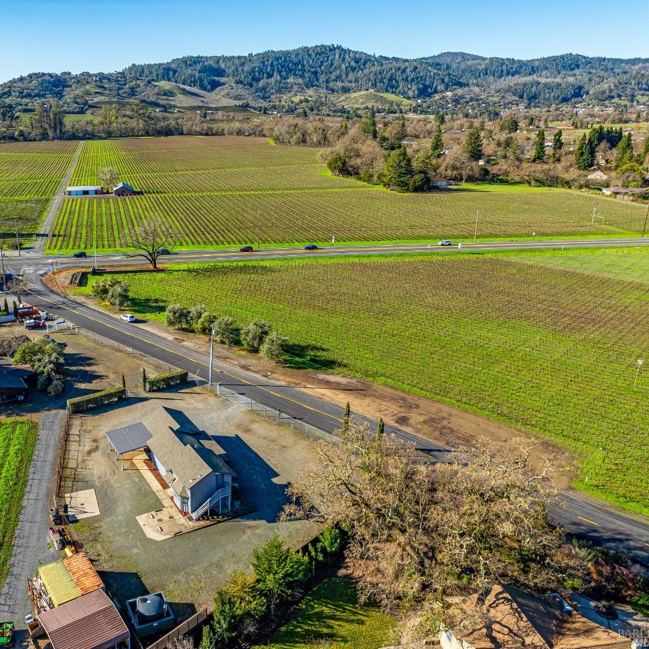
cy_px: 323
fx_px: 615
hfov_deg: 54.6
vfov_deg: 55.6
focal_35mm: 29
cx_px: 222
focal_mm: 12.29
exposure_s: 1/2000
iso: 150
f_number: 2.8
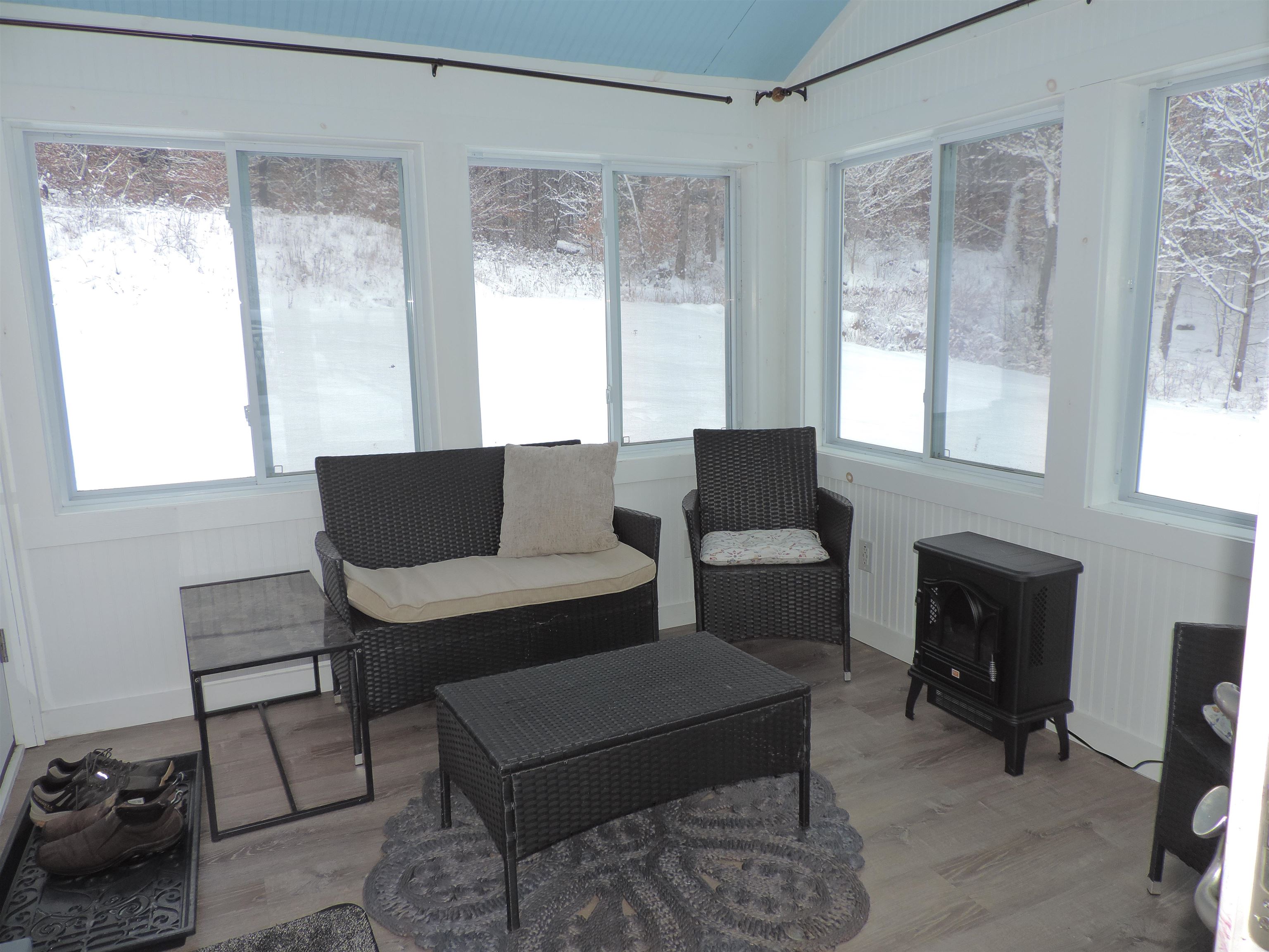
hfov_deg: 71.6
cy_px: 476
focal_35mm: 24
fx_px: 880
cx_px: 634
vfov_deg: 56.8
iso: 80
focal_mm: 4.3
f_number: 3
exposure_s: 1/100
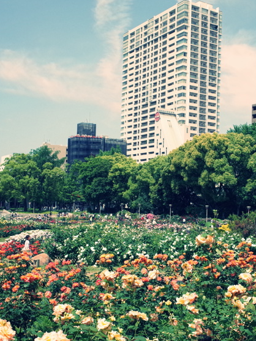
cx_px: 178
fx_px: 365
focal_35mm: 37
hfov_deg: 38.1
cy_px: 189
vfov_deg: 50.1
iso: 160
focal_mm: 13.7
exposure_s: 1/100
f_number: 8
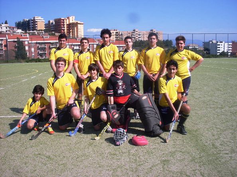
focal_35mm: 38
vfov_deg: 37.7
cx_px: 118
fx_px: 260
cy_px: 88
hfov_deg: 49.0
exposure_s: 1/250
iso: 80
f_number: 8.4
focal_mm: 6.3
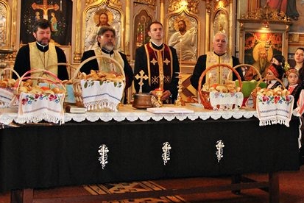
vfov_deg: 21.2
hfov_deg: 31.1
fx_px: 541
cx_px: 208
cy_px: 63
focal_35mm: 64
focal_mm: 22
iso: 200
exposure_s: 1/25
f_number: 3.8
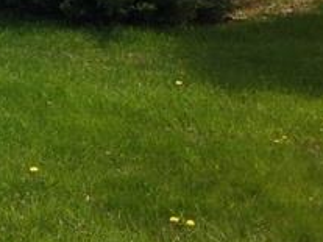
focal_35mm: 135
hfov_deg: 13.6
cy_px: -150
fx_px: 1259
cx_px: -179
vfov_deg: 10.5
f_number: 2.8
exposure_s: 1/616
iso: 80
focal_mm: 3.85
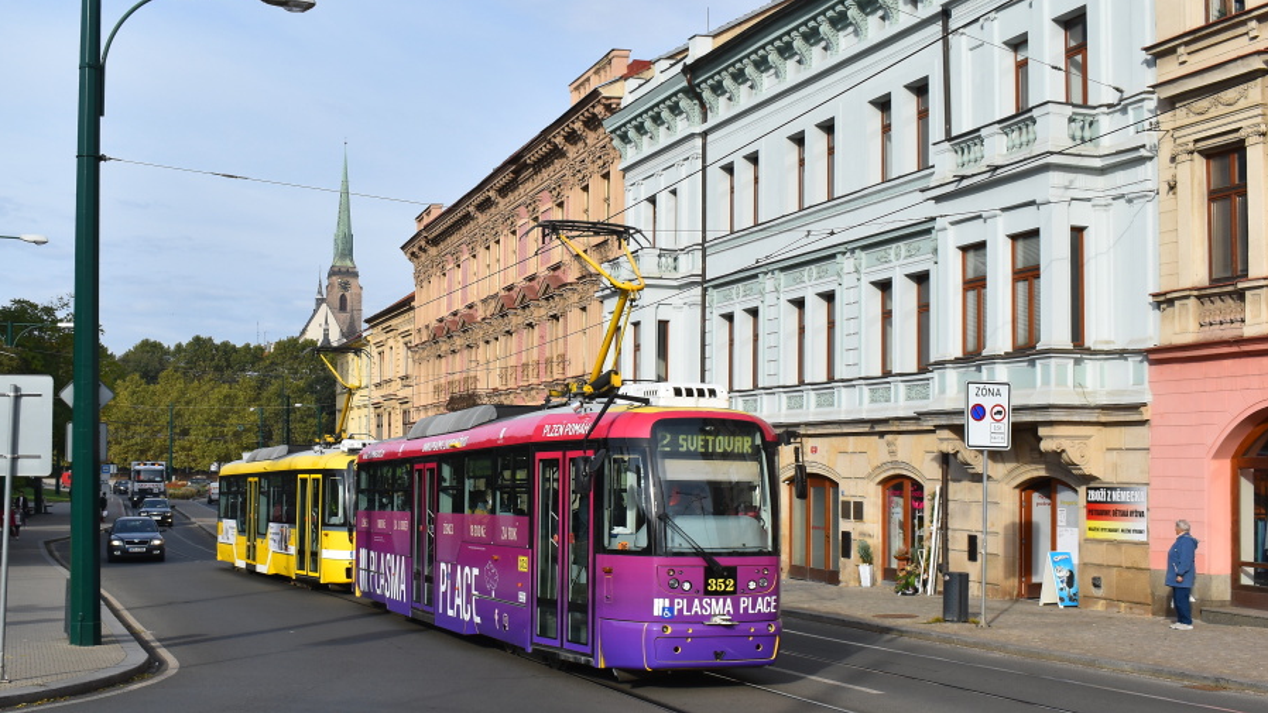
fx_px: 1446
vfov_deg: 27.7
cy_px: 405
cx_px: 551
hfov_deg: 47.2
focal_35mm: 43
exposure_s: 1/320
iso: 200
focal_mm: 24
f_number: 9
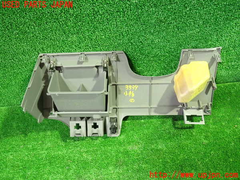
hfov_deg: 63.4
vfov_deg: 49.7
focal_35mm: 28
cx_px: 120
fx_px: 194
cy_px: 90
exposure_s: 1/25
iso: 800
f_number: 2.2
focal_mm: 5.05
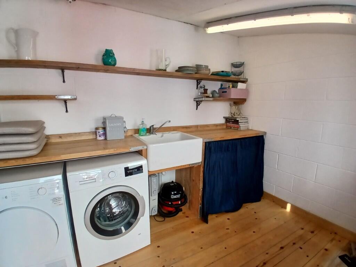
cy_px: 134
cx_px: 178
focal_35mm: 17
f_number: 2.2
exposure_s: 1/100
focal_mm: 1.4
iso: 100
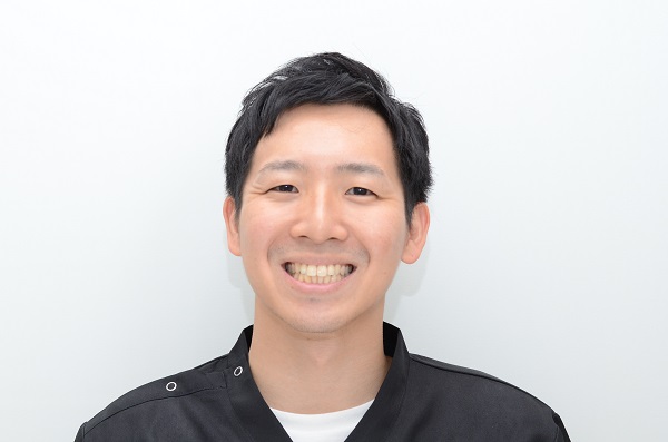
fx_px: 1388
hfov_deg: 27.1
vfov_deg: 18.1
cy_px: 221
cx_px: 334
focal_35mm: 75
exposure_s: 1/200
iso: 640
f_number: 5.6
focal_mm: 50
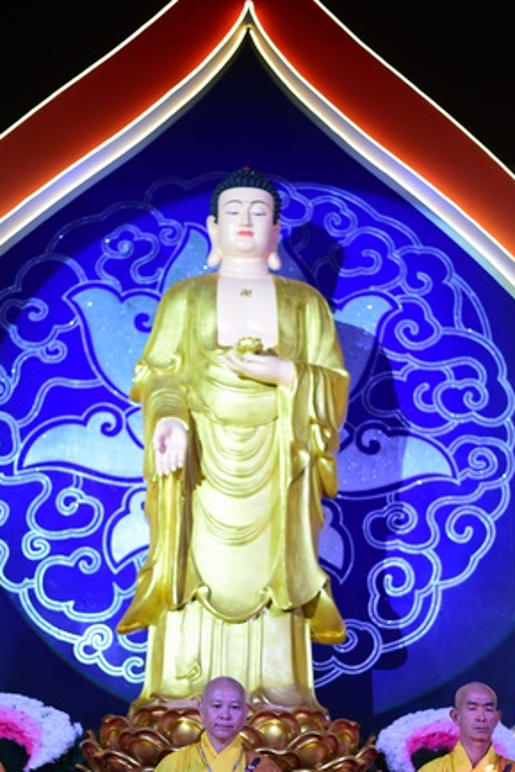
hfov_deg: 18.2
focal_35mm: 75
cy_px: 496
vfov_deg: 26.9
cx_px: 246
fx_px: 1608
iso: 320
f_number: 1.8
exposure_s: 1/60
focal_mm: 50
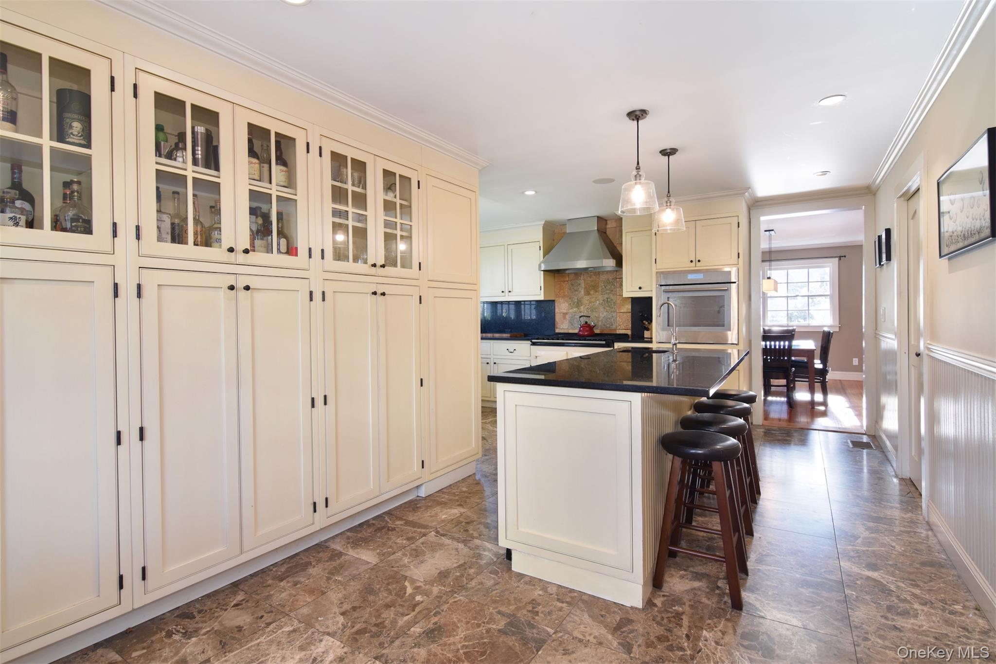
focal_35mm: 16
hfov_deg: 95.0
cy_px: 332
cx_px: 498
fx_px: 456
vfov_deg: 72.0
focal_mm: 11
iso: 640
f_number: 8
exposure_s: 1/30
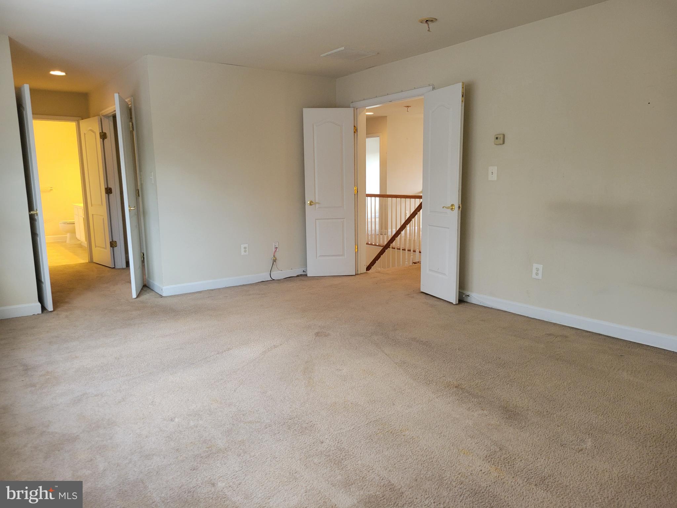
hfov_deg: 67.3
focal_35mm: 26
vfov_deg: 53.1
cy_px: 254
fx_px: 508
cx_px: 338
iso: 200
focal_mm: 5.4
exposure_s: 1/120
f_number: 1.8
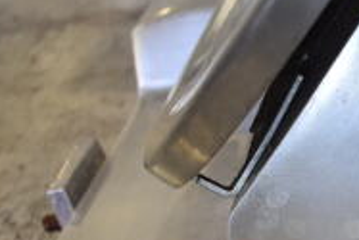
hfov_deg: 21.6
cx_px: 415
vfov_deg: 14.9
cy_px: 307
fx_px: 878
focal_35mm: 88
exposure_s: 1/160
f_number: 3.5
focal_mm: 18
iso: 800
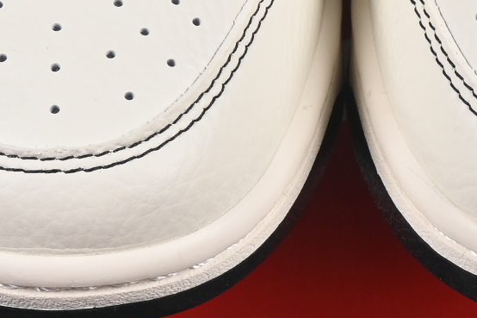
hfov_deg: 5.5
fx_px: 4993
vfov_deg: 3.6
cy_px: -170
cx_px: 358
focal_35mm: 377
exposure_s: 1/80
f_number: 8
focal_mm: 50
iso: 160
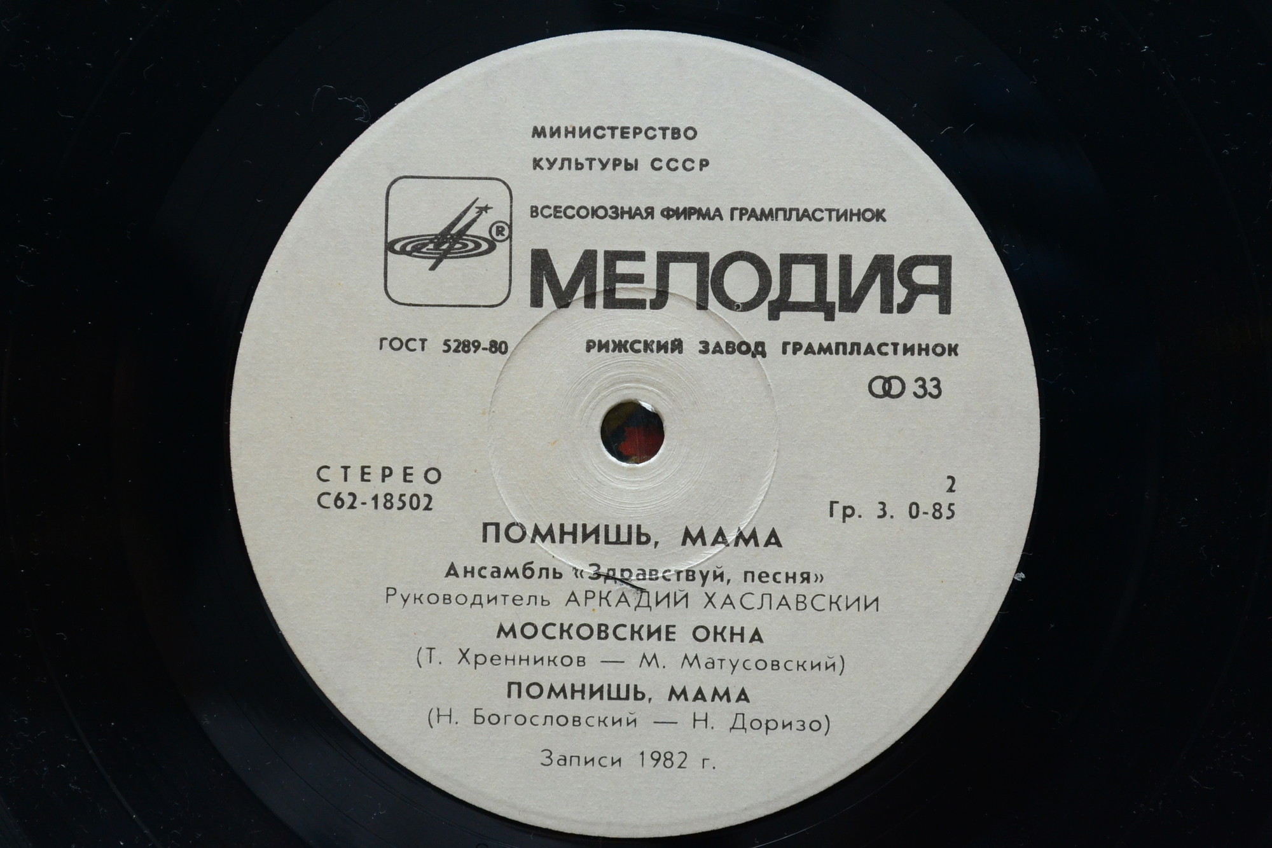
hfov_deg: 28.1
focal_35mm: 72
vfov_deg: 18.9
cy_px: 424
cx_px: 636
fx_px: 2544
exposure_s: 1/160
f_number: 7.1
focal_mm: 48
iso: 1600
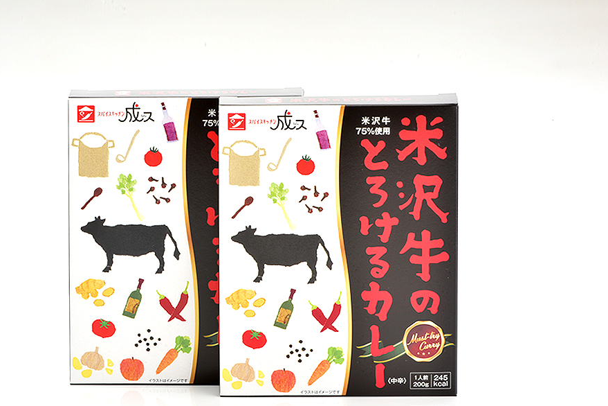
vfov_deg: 7.5
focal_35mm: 182
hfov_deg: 11.3
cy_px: 214
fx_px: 3074
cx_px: 270
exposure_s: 1/200
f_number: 25
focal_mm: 160
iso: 100
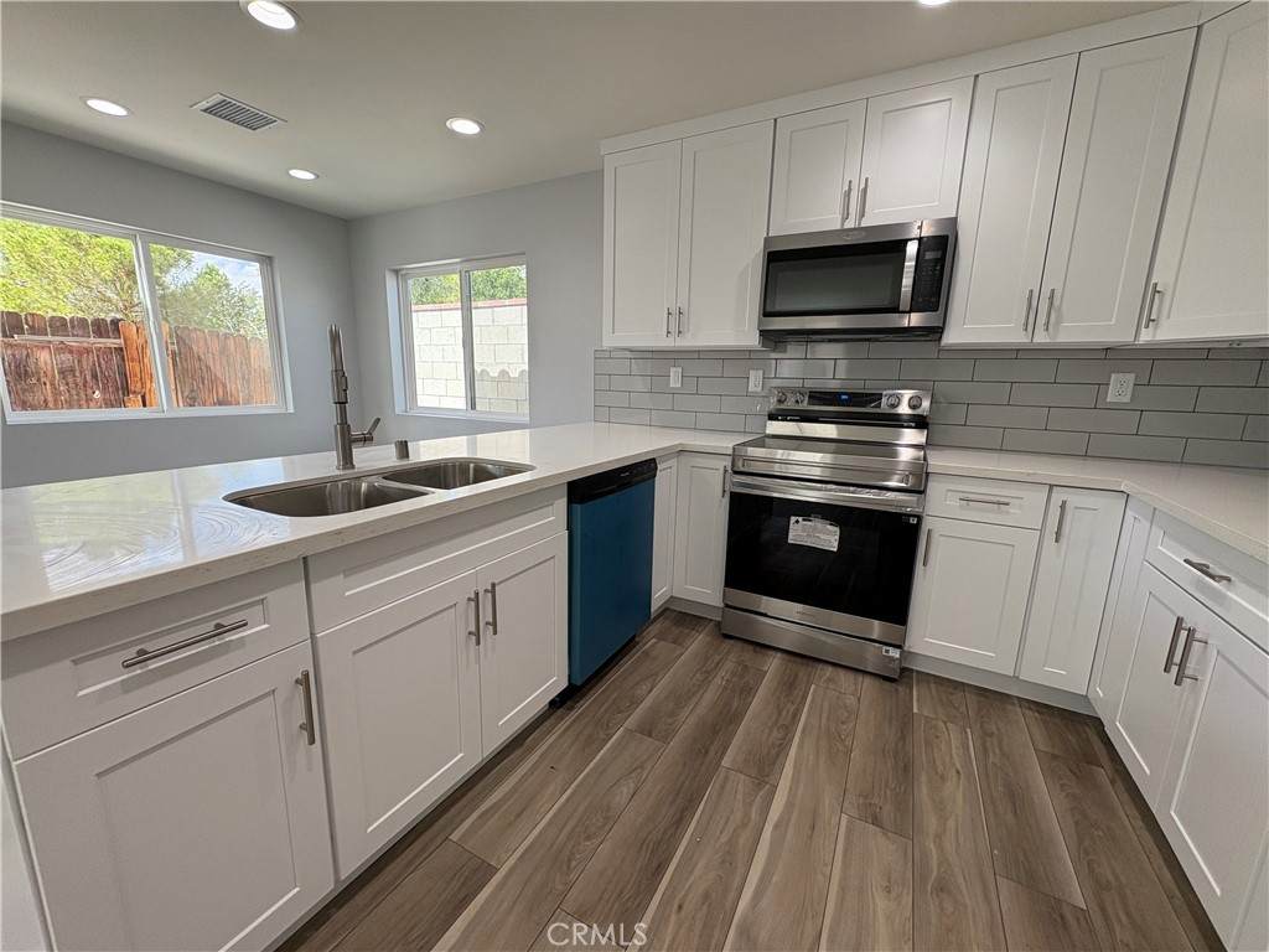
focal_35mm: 14
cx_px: 634
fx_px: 513
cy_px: 476
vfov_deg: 85.7
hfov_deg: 102.1
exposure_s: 1/140
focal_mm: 2.22
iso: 64
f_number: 2.2
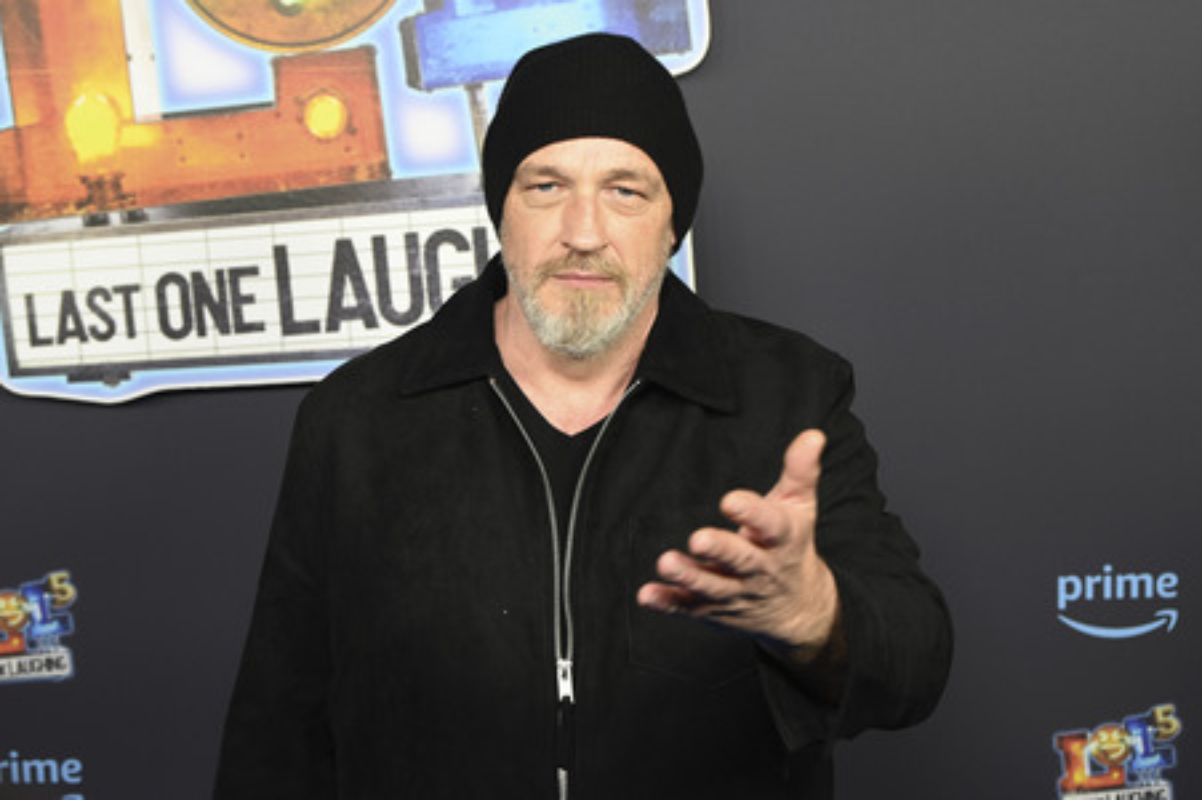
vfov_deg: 26.4
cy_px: 400
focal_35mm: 51
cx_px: 601
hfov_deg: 38.9
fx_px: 1702
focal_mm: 51
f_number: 5.6
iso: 400
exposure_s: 1/160
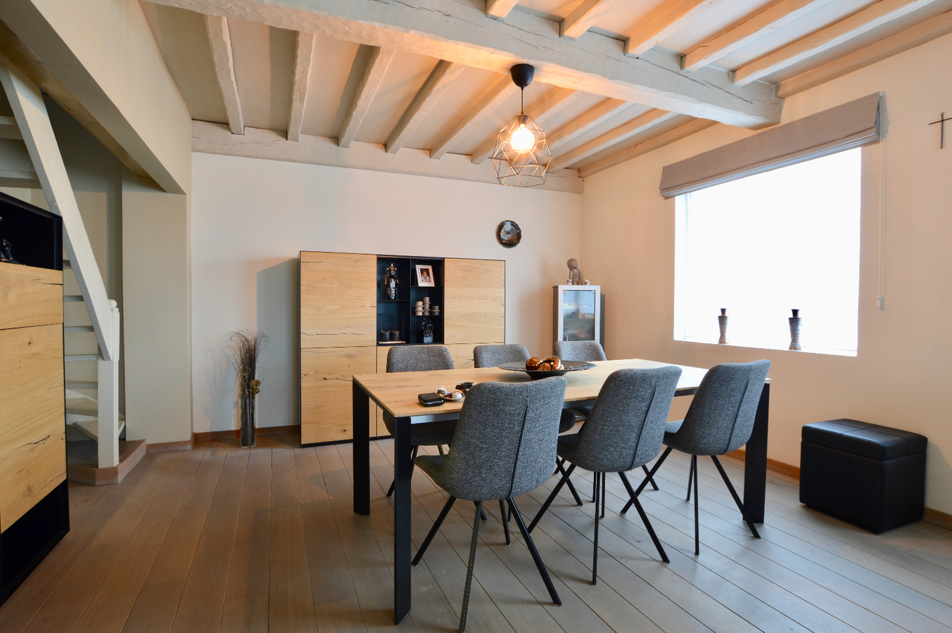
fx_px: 456
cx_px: 476
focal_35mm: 17
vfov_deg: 69.6
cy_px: 316
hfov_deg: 92.5
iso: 100
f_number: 9
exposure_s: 2.5
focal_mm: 11.5
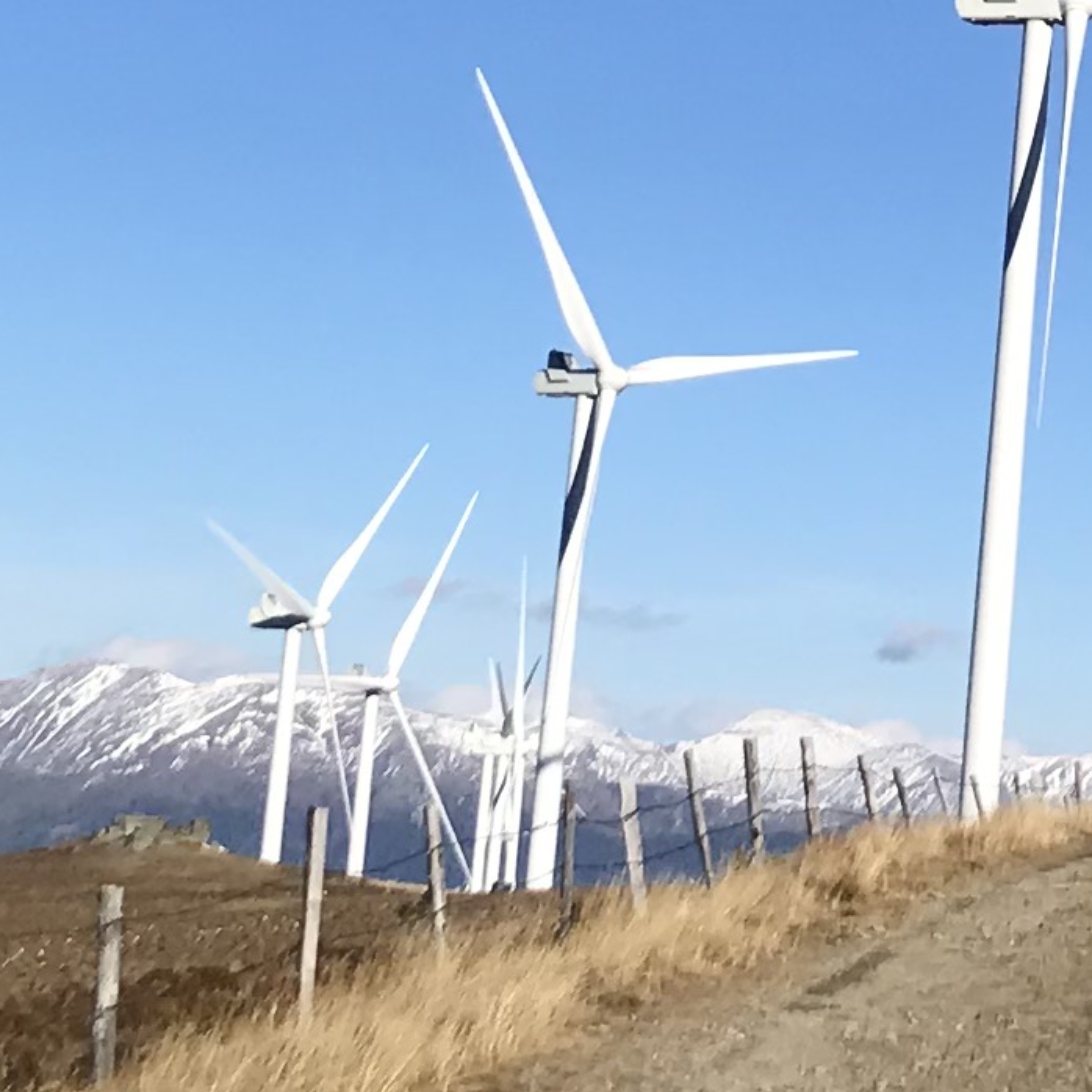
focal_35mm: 143
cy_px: -263
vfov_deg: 11.9
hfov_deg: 11.9
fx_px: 5104
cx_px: 1378
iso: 20
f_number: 1.8
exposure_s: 1/3690
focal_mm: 3.99
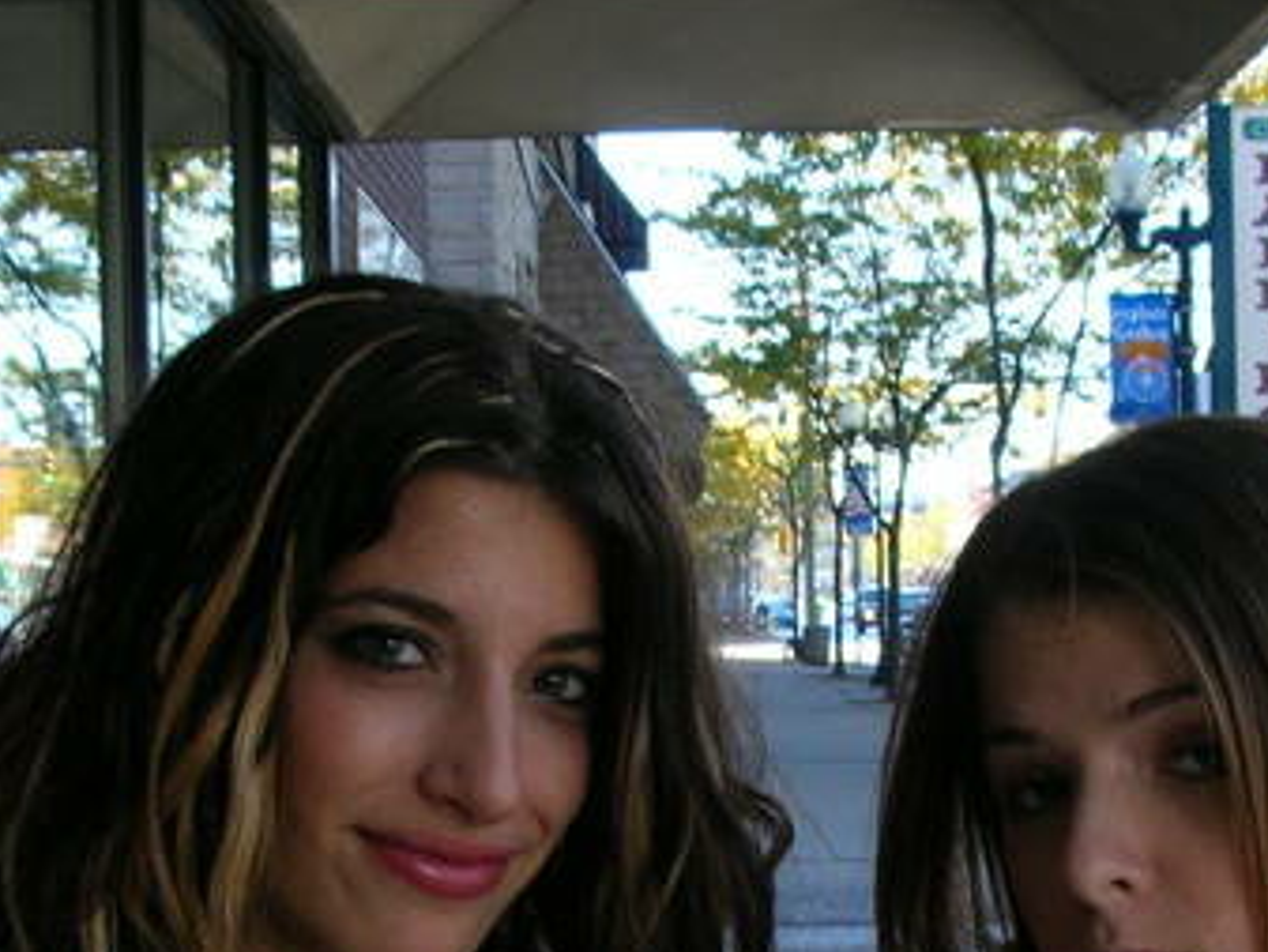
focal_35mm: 83
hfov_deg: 23.5
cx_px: 658
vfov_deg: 17.5
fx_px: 3041
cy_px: 869
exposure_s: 1/112
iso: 50
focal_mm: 5.8
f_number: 3
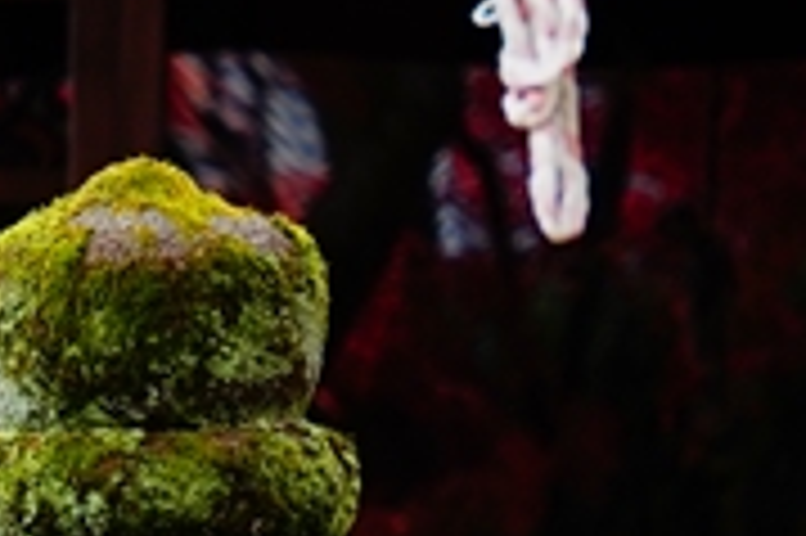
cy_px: 182
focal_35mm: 711
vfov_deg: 1.9
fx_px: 15904
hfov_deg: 2.9
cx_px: 1580
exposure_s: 1/200
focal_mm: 106
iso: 250
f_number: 5.6
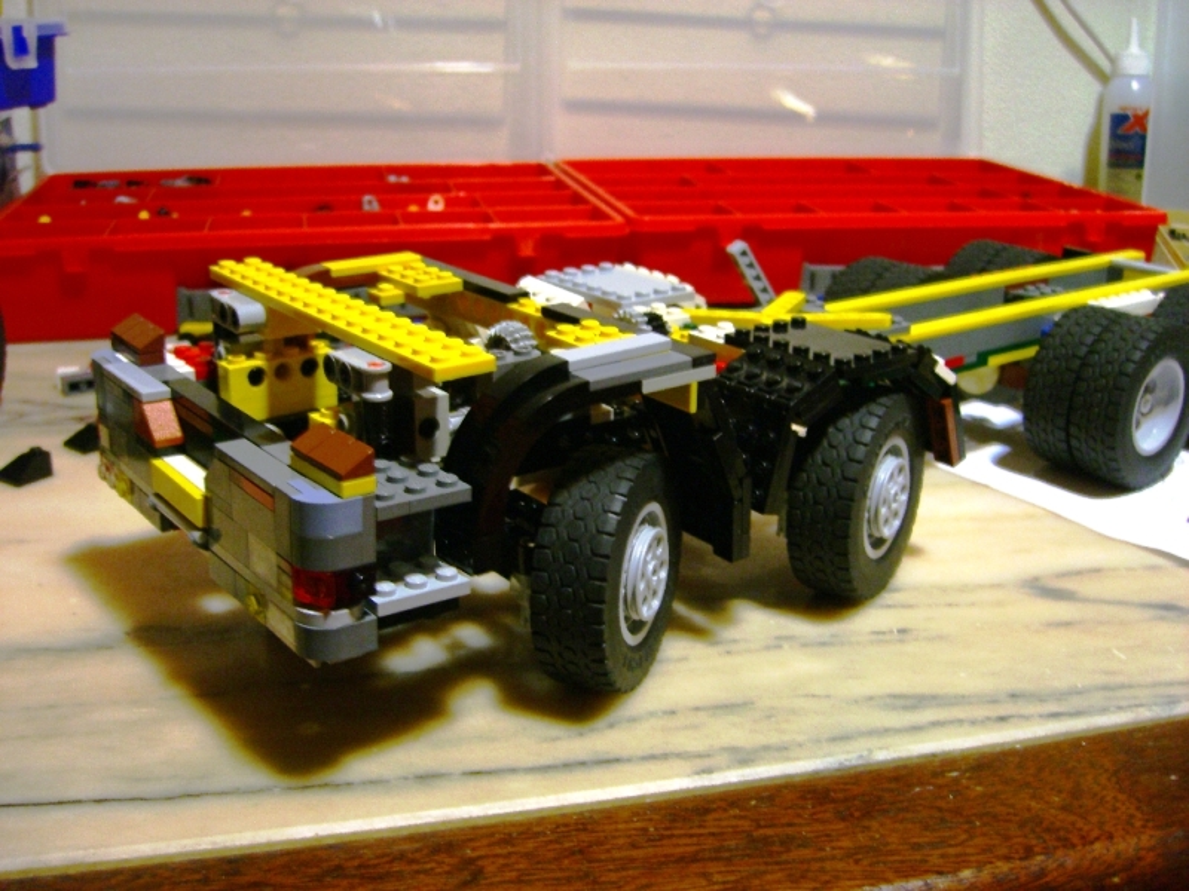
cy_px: 446
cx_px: 594
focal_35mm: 38
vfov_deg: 37.7
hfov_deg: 49.0
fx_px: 1305
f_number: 2.8
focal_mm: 7.9
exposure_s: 1/8
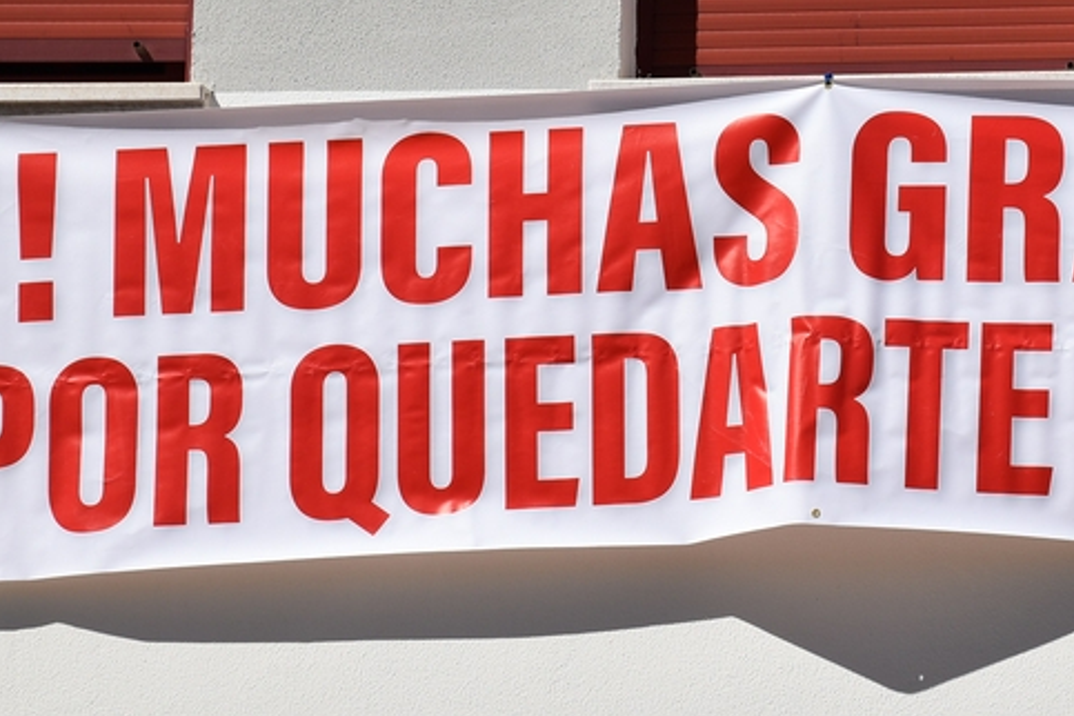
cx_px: 865
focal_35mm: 210
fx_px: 6263
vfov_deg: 6.5
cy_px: 258
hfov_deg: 9.8
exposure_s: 1/1000
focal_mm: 75
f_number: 8
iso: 200
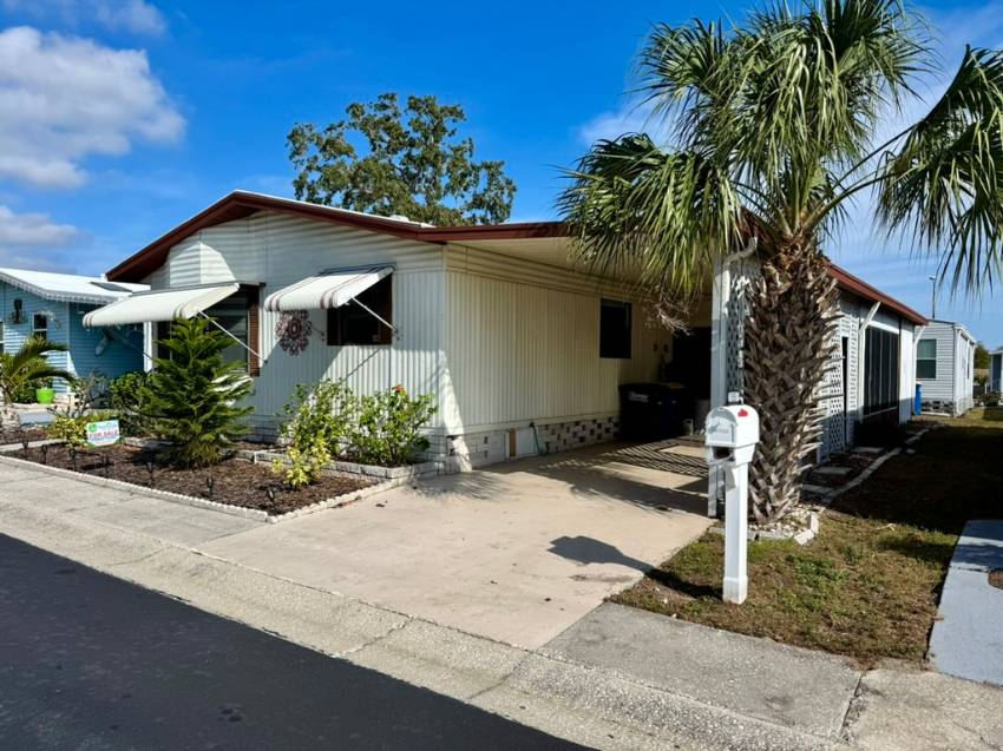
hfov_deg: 71.6
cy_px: 376
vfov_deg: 56.8
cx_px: 502
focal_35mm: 24
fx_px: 695
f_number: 1.78
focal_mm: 6.76
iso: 80
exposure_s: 1/6410
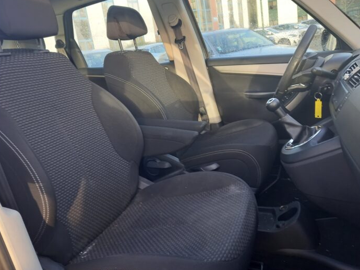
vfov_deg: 48.1
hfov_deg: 61.7
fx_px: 301
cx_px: 184
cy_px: 115
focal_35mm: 29
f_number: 2
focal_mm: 4.6
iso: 80
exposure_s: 1/50
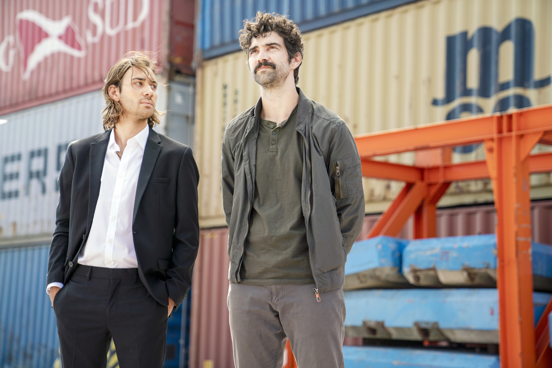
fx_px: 1074
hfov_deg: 28.8
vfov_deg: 19.5
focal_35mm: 70
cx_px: 276
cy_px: 184
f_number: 2.8
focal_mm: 70
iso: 160
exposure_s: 1/2000
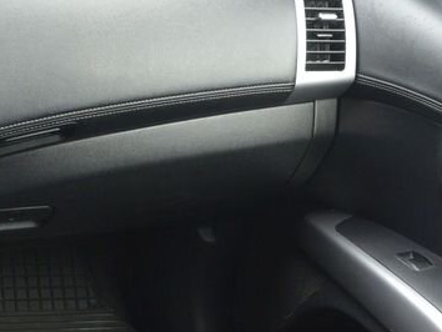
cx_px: 135
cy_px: 184
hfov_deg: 25.8
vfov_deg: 19.7
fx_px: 958
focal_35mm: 75
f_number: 3.5
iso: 450
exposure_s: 1/60
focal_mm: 10
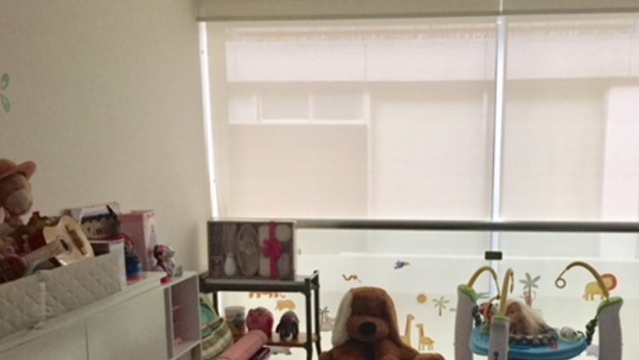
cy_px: 289
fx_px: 746
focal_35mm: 44
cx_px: 377
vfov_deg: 26.6
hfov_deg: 46.2
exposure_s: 1/30
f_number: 2.2
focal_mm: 4.15
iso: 160
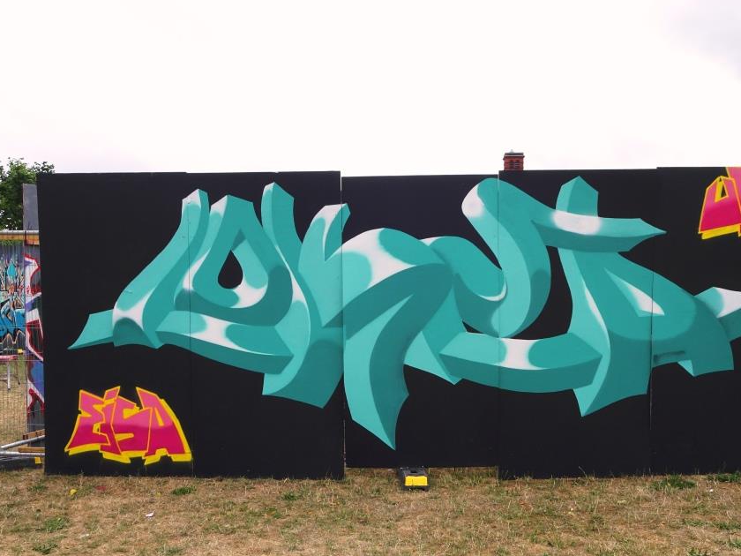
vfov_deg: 36.7
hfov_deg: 47.8
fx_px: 835
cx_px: 402
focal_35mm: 39
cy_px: 331
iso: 80
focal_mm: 5.43
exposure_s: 1/320
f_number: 4
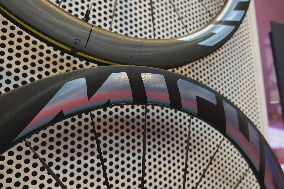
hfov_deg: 67.4
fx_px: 213
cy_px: 94
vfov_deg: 47.9
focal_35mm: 27
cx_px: 142
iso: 200
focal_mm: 18
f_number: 2.8
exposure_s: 1/75
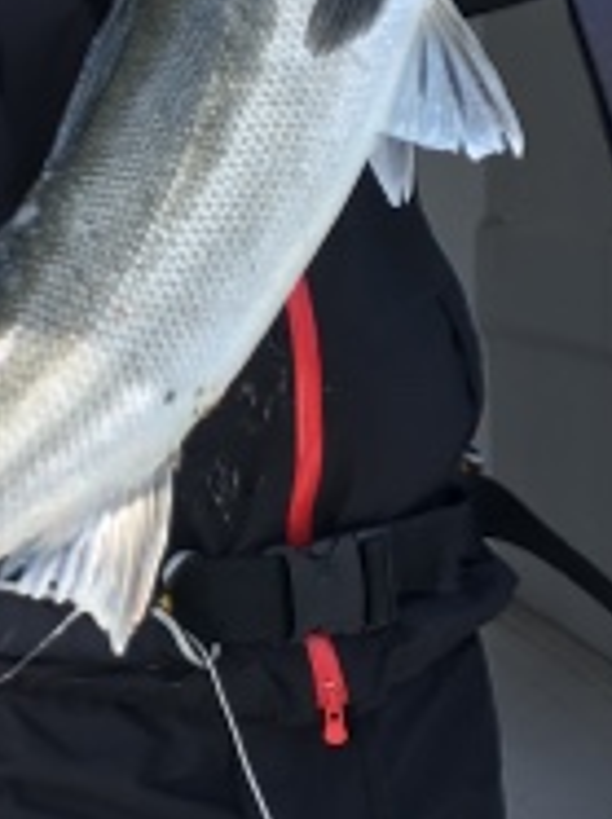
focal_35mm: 78
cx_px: 20
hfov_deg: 18.4
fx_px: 1843
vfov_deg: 24.7
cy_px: 167
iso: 25
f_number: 2.2
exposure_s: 1/538
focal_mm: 4.15
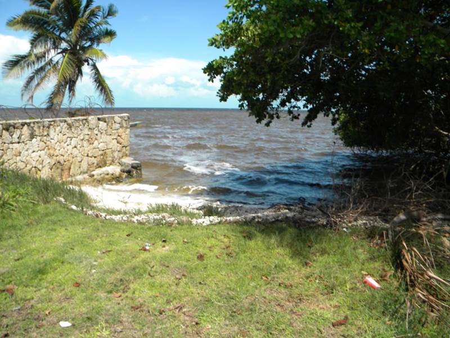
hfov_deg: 63.4
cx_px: 225
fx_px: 364
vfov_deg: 49.7
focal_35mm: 28
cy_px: 169
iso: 80
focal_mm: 5
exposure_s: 1/226
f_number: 7
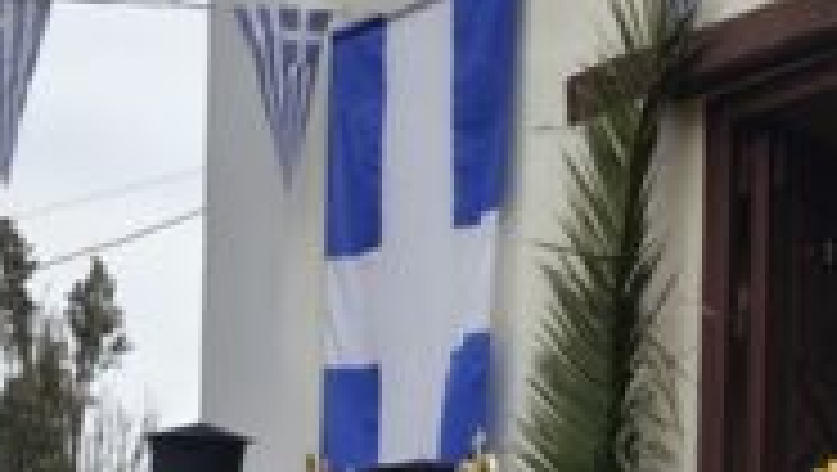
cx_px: 410
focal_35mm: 101
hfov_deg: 21.1
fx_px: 2244
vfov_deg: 11.6
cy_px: 641
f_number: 1.65
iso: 50
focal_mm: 6.19
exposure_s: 1/295
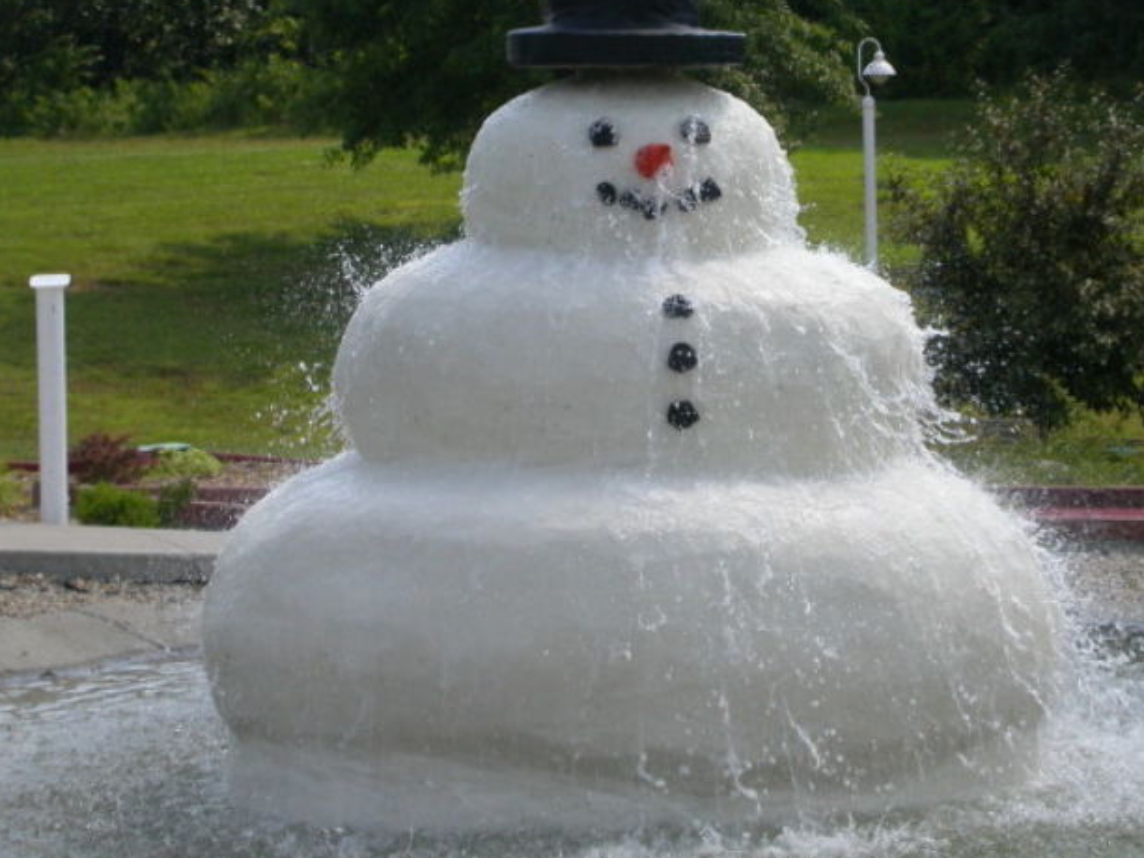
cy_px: 343
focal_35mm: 142
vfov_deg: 10.4
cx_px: 670
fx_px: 4694
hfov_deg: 13.9
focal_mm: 24.4
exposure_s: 1/335
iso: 100
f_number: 6.2
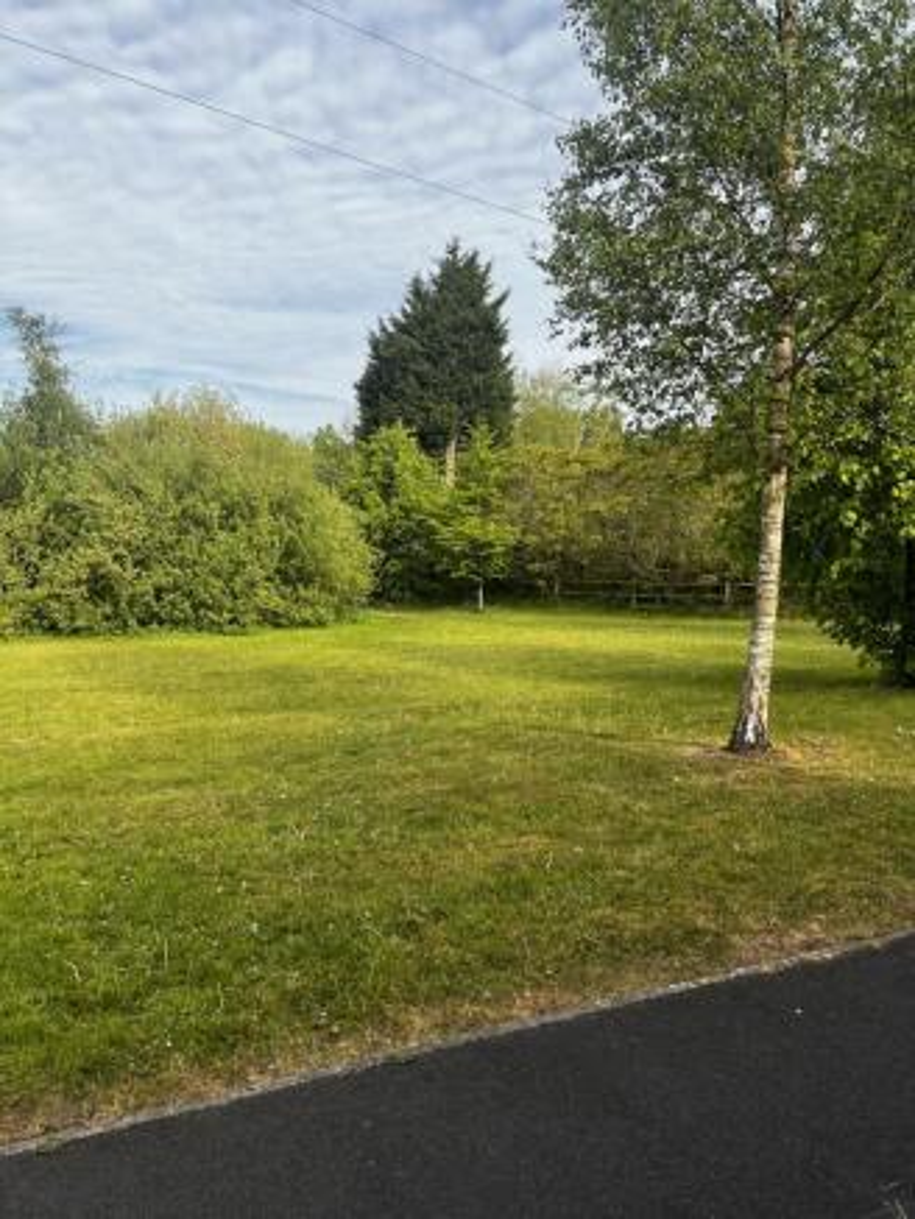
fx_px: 916
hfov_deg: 53.1
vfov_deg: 67.3
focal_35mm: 26
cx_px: 458
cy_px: 610
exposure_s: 1/2123
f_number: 1.5
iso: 50
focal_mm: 5.7
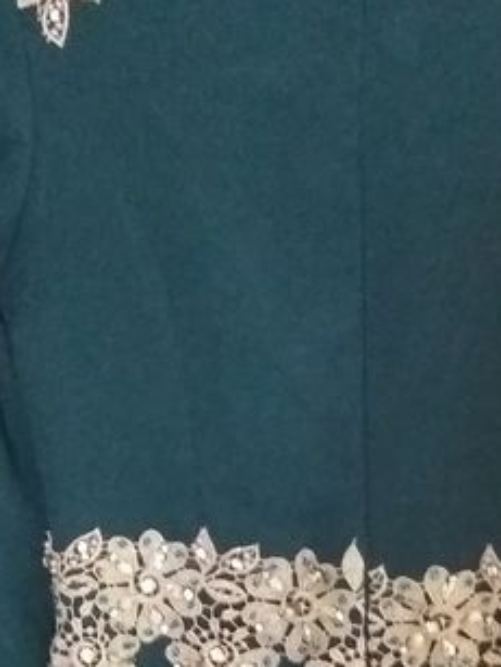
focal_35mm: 91
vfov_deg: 21.0
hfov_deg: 16.1
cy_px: 613
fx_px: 1756
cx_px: 408
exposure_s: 1/17
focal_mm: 3.7
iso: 1000
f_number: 1.9
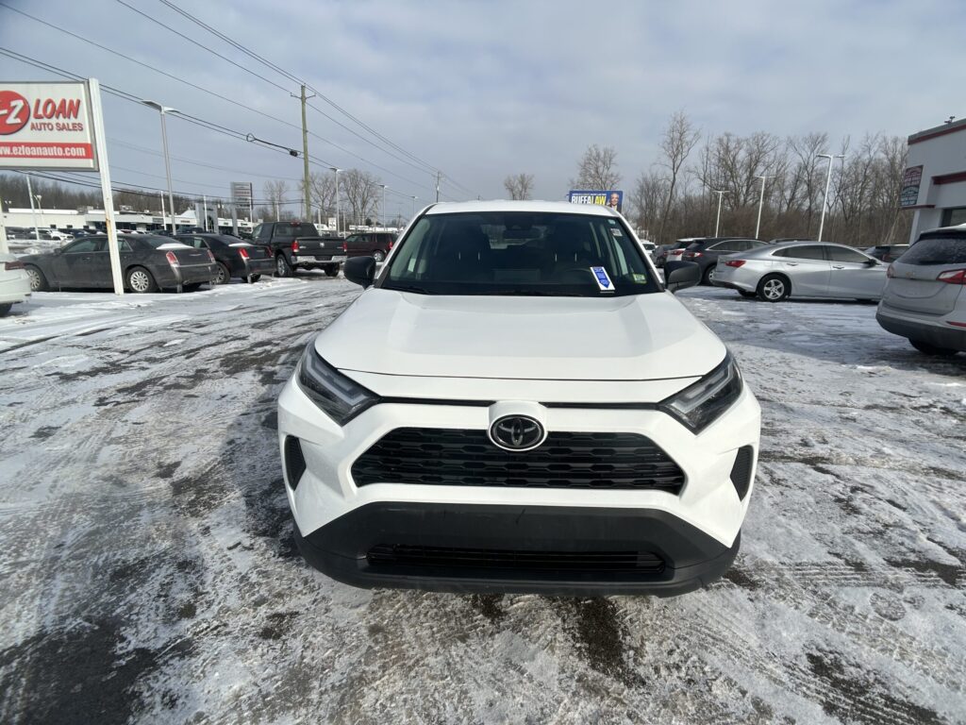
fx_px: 726
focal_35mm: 26
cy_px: 362
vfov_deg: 53.1
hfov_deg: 67.3
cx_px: 483
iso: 50
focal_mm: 5.7
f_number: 1.5
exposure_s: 1/6993
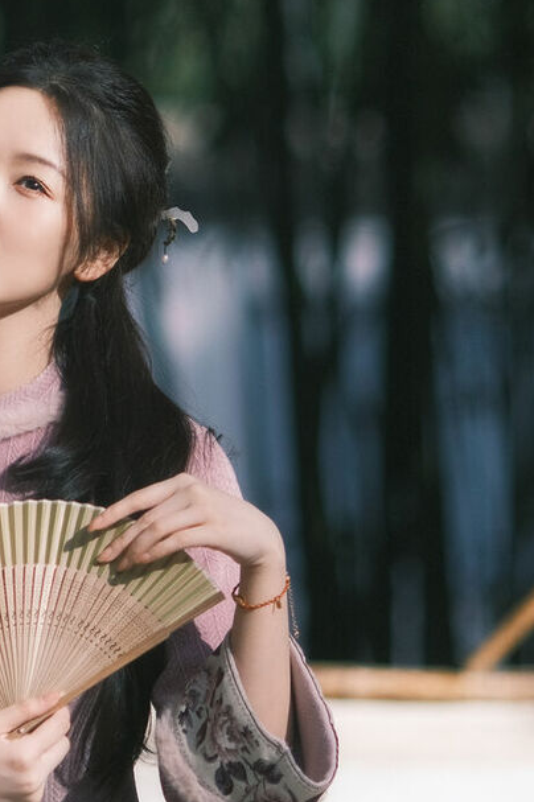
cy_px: -98
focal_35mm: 527
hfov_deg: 2.6
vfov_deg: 3.9
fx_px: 11738
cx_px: -157
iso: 800
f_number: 2
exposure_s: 1/14000
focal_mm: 135
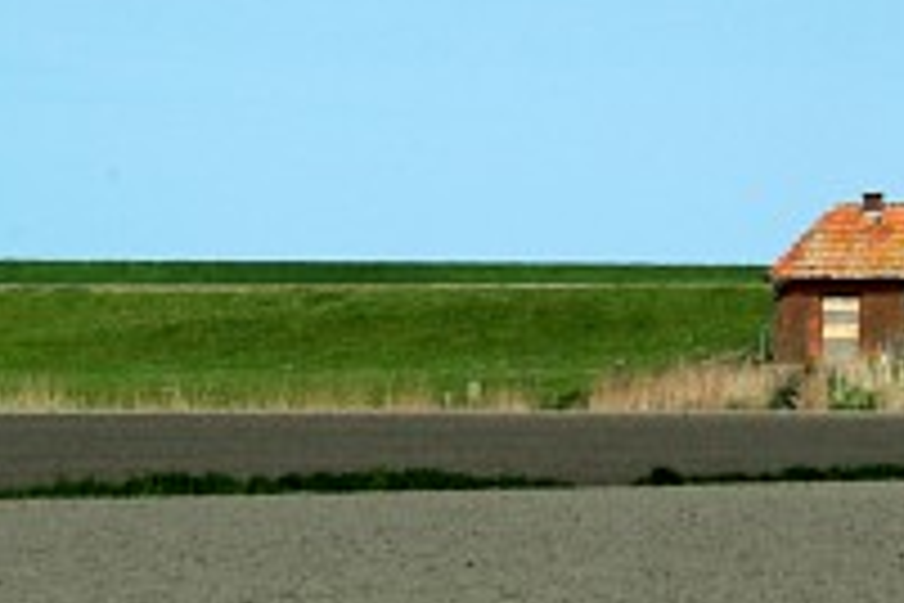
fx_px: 10571
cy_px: 277
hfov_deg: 4.9
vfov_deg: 3.3
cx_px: 814
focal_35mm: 421
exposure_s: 1/1500
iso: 200
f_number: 6
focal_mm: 125
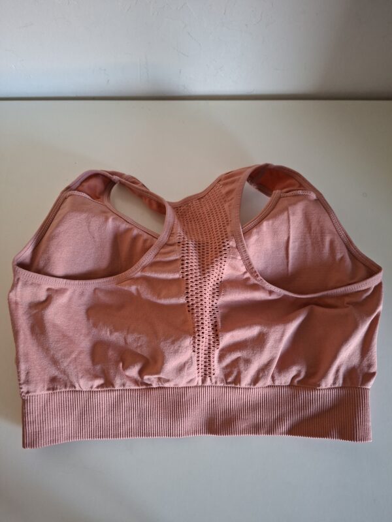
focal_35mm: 23
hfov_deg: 58.9
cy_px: 261
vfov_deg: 73.9
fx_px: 347
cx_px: 196
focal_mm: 5.54
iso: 250
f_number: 1.8
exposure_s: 1/30
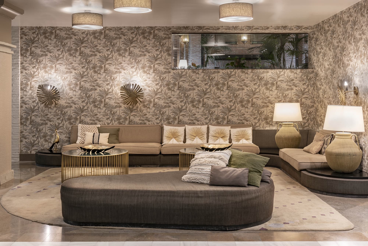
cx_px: 184
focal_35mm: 37
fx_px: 378
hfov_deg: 51.9
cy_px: 123
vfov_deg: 36.0
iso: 100
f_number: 9
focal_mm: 37
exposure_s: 1/2.5
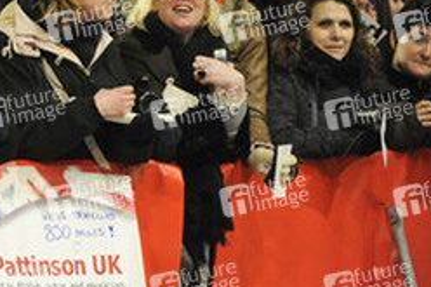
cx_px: 44
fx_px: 5444
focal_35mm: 455
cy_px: 153
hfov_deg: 4.5
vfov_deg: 3.0
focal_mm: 250
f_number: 5.6
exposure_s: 1/200
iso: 6400
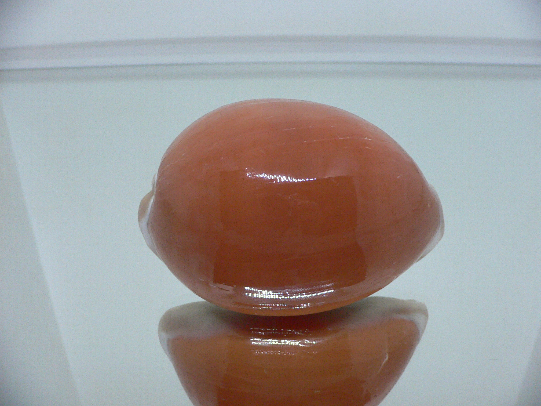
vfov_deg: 40.7
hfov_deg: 52.6
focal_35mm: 35
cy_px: 203
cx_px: 270
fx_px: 547
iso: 200
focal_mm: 4.6
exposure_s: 1/50
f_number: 2.8
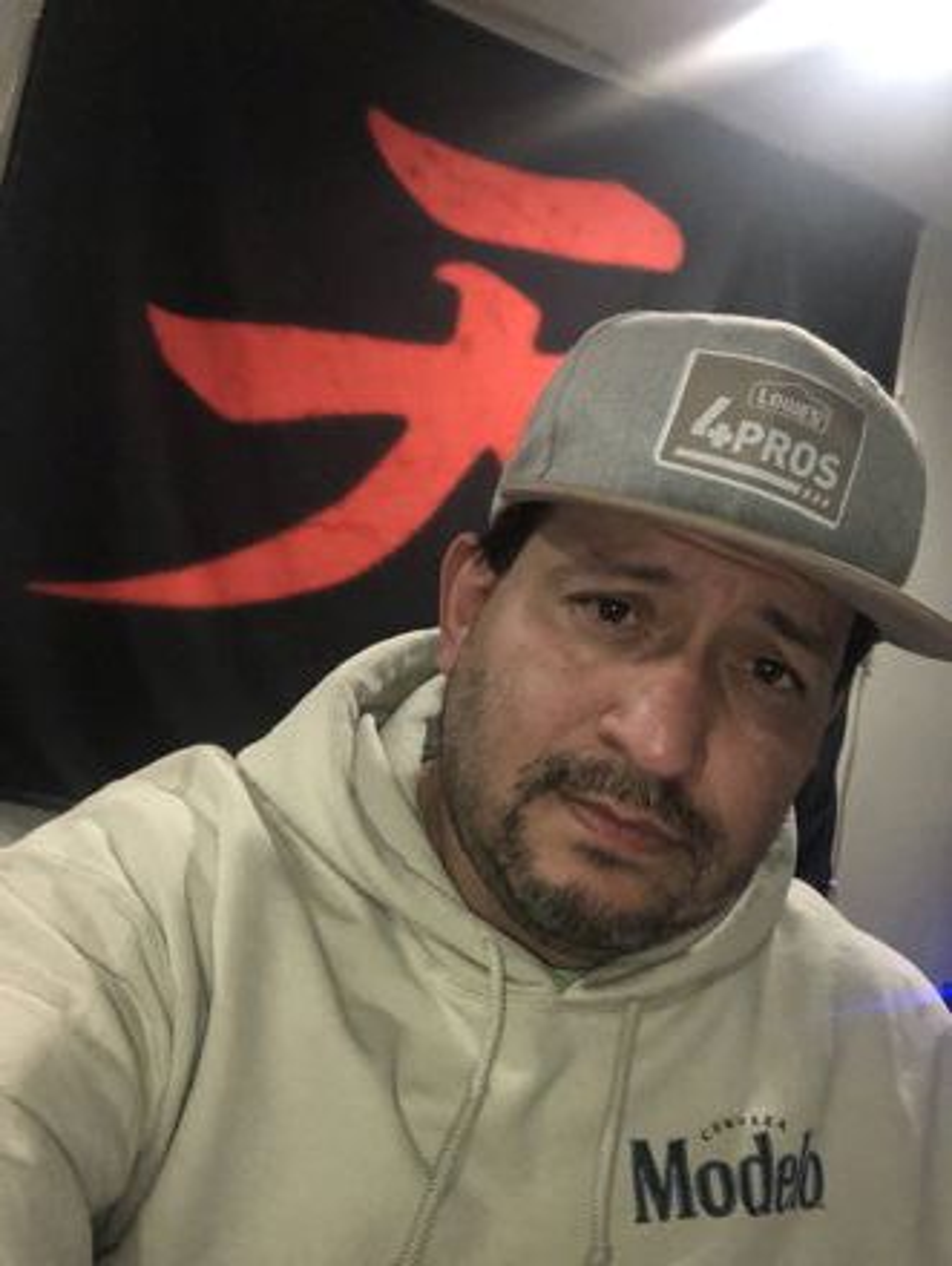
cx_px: 476
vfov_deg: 56.8
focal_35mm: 32
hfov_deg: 44.2
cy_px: 633
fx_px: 1171
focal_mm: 2.87
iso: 320
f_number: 2.2
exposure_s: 1/22
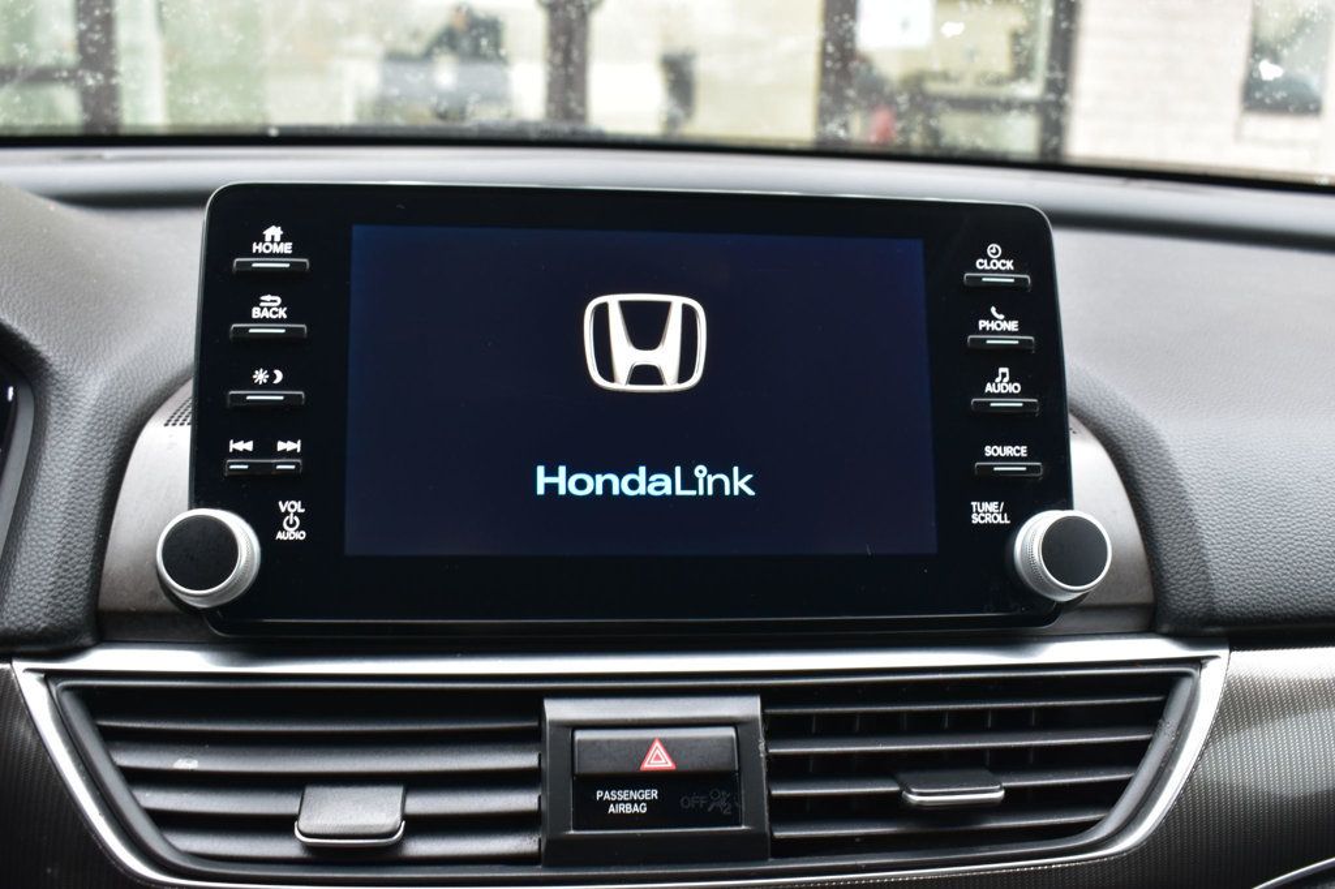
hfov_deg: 53.1
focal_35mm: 36
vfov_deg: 36.8
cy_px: 444
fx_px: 1334
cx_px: 668
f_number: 6.3
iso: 450
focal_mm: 24
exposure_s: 1/15
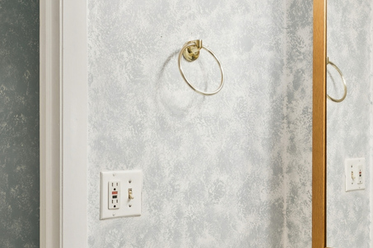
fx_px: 518
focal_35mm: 50
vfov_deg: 26.7
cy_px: 181
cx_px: 199
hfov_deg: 39.6
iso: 400
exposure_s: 1/6
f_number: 13
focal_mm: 14
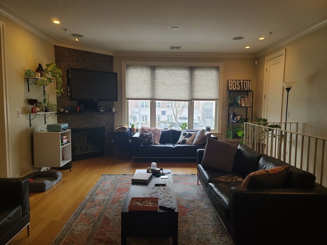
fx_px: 236
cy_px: 122
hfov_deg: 69.4
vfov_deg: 54.9
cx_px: 164
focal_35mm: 25
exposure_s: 1/59
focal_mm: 7
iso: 40
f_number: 1.8
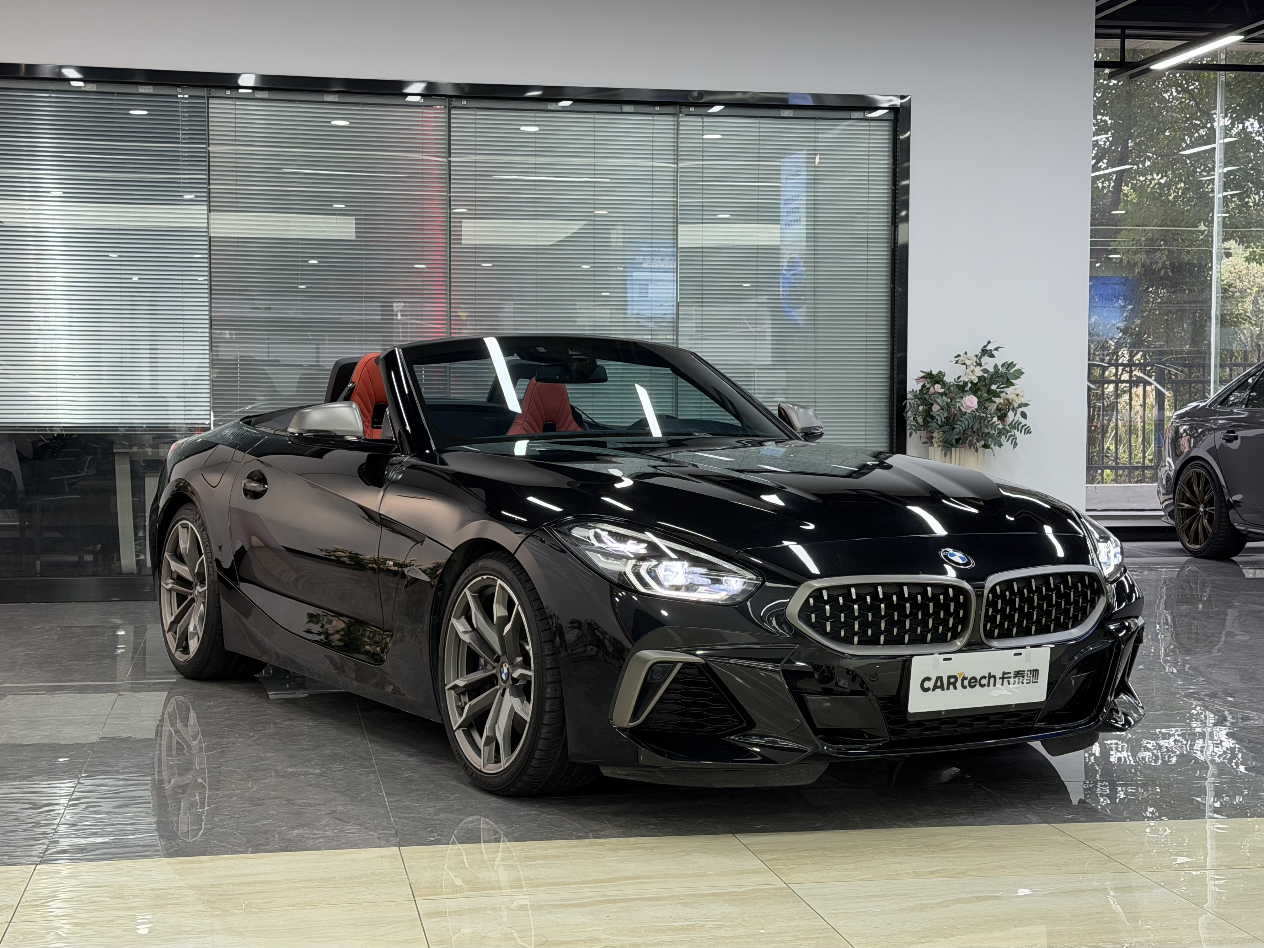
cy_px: 474
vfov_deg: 30.3
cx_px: 632
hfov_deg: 39.7
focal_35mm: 48
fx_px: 1753
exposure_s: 1/98
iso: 125
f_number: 1.78
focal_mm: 6.76
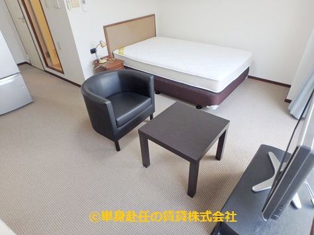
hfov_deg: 79.0
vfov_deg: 63.4
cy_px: 118
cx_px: 157
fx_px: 190
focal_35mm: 21
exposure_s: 1/30
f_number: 3.5
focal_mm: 3.7
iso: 200
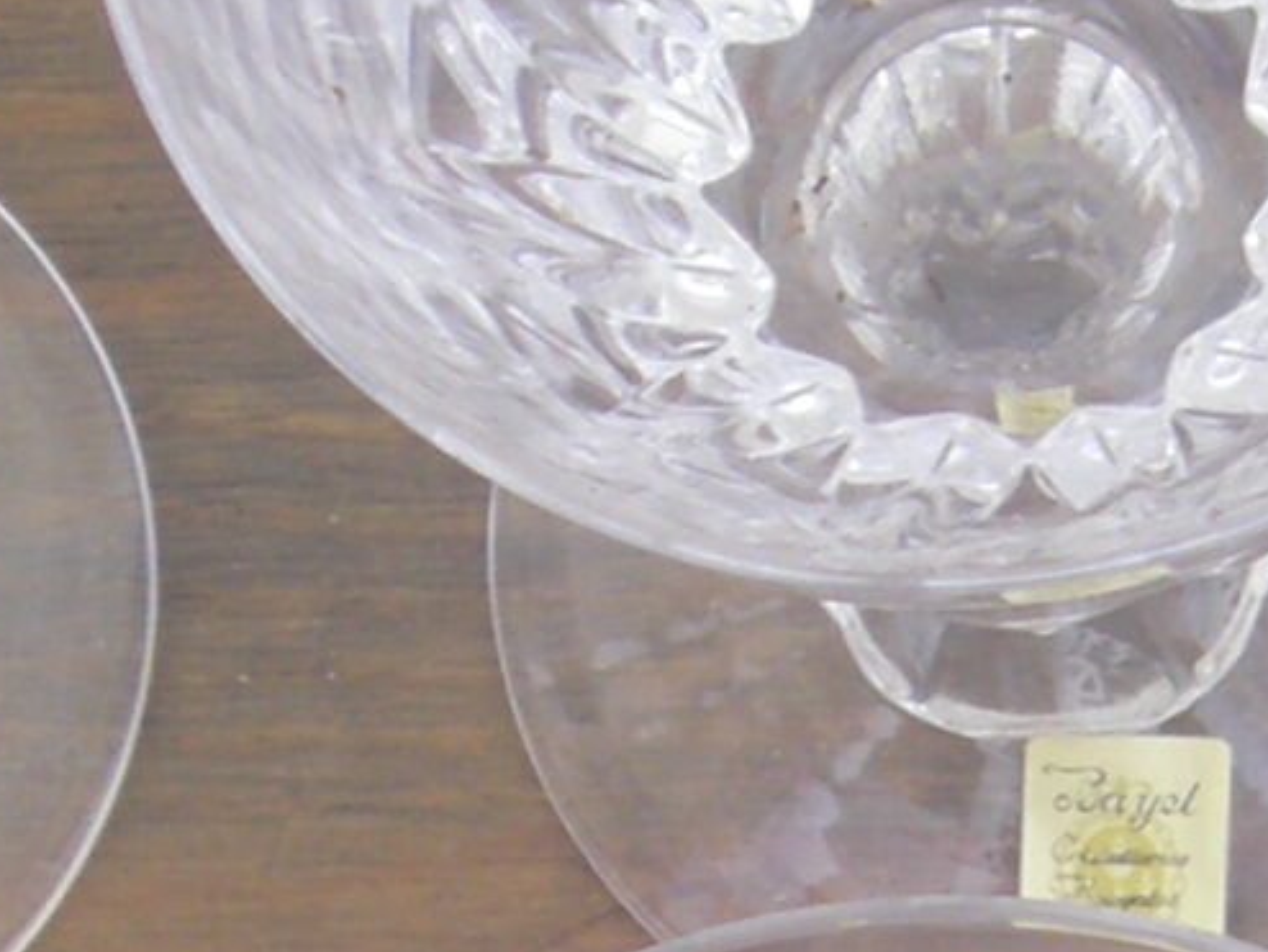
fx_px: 9199
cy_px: 1062
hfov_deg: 7.9
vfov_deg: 5.9
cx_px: 1196
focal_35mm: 251
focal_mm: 6.3
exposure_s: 1/125
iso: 64
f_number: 3.5
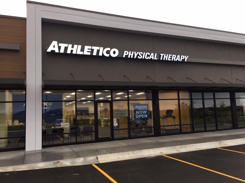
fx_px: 205
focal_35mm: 29
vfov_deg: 48.2
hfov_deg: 61.7
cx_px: 122
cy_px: 92
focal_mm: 4.15
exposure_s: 1/60
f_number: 2.2
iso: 25
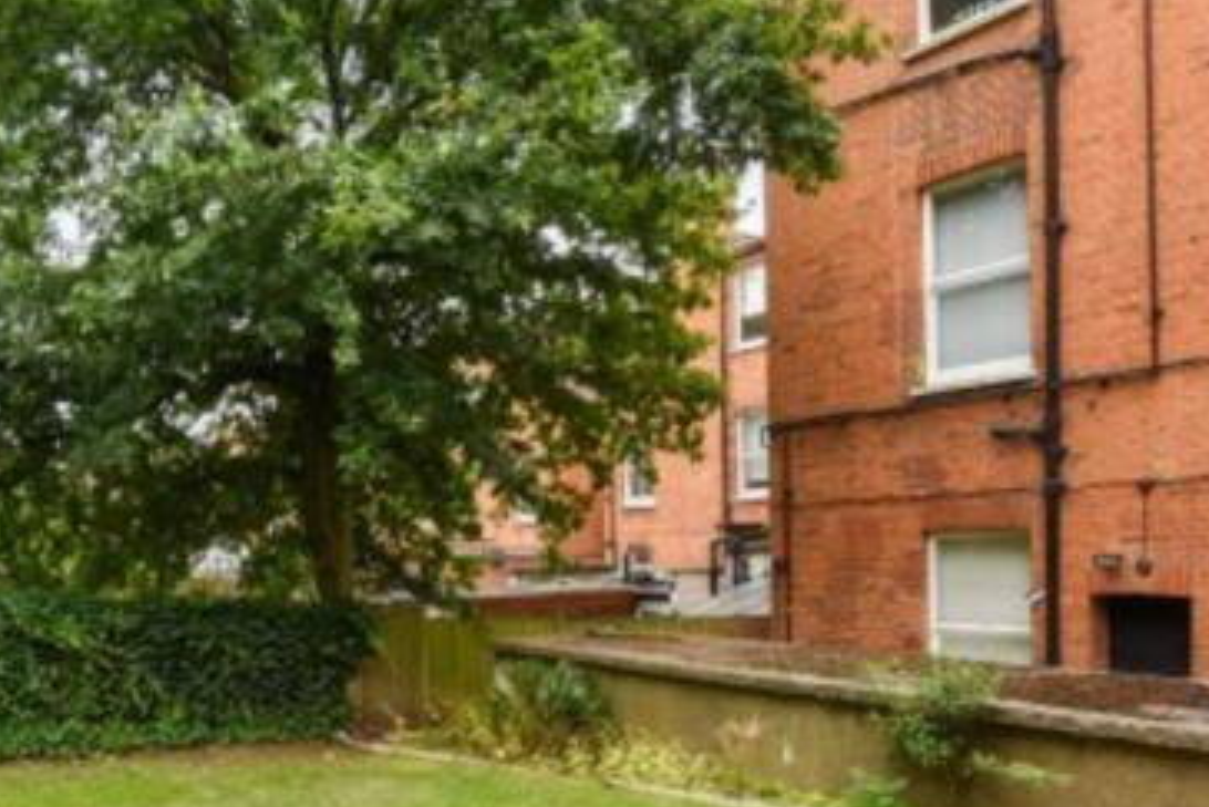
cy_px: 536
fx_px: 907
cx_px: 307
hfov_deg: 63.5
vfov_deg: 47.2
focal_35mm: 27
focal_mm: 10
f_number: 8
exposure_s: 1/50
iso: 250
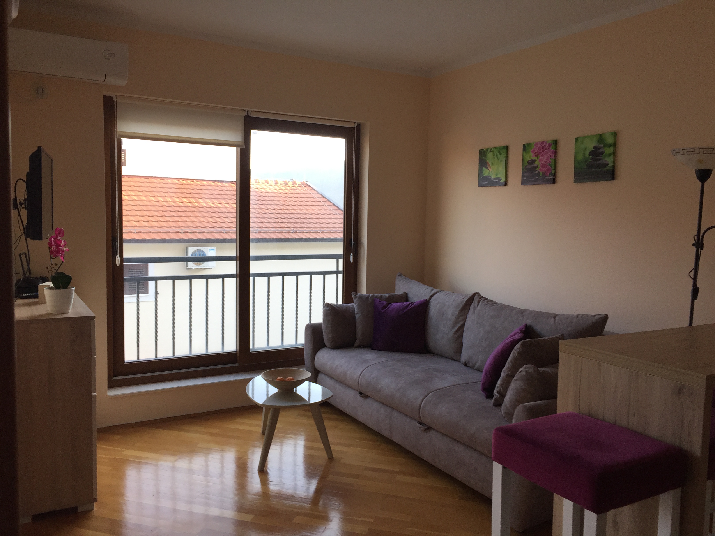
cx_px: 358
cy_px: 268
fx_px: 599
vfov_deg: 48.2
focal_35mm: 29
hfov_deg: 61.7
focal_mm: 4.15
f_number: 2.2
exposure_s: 1/100
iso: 50
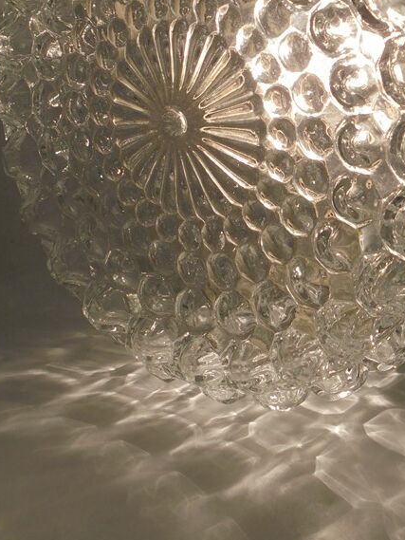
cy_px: 123
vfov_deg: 28.1
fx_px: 1060
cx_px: 264
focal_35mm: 68
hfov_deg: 21.6
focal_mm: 7.8
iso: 100
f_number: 4.5
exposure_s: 1/200
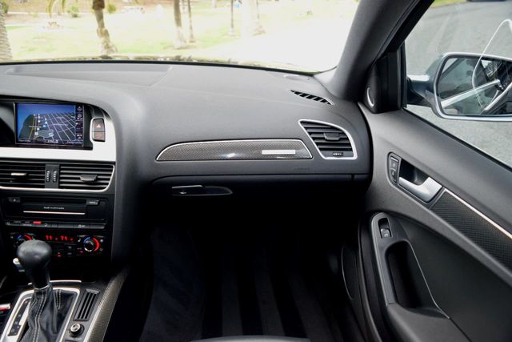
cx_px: 256
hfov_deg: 67.4
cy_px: 171
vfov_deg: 48.0
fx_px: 384
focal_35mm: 27
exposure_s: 1/80
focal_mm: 18
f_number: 4.5
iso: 800
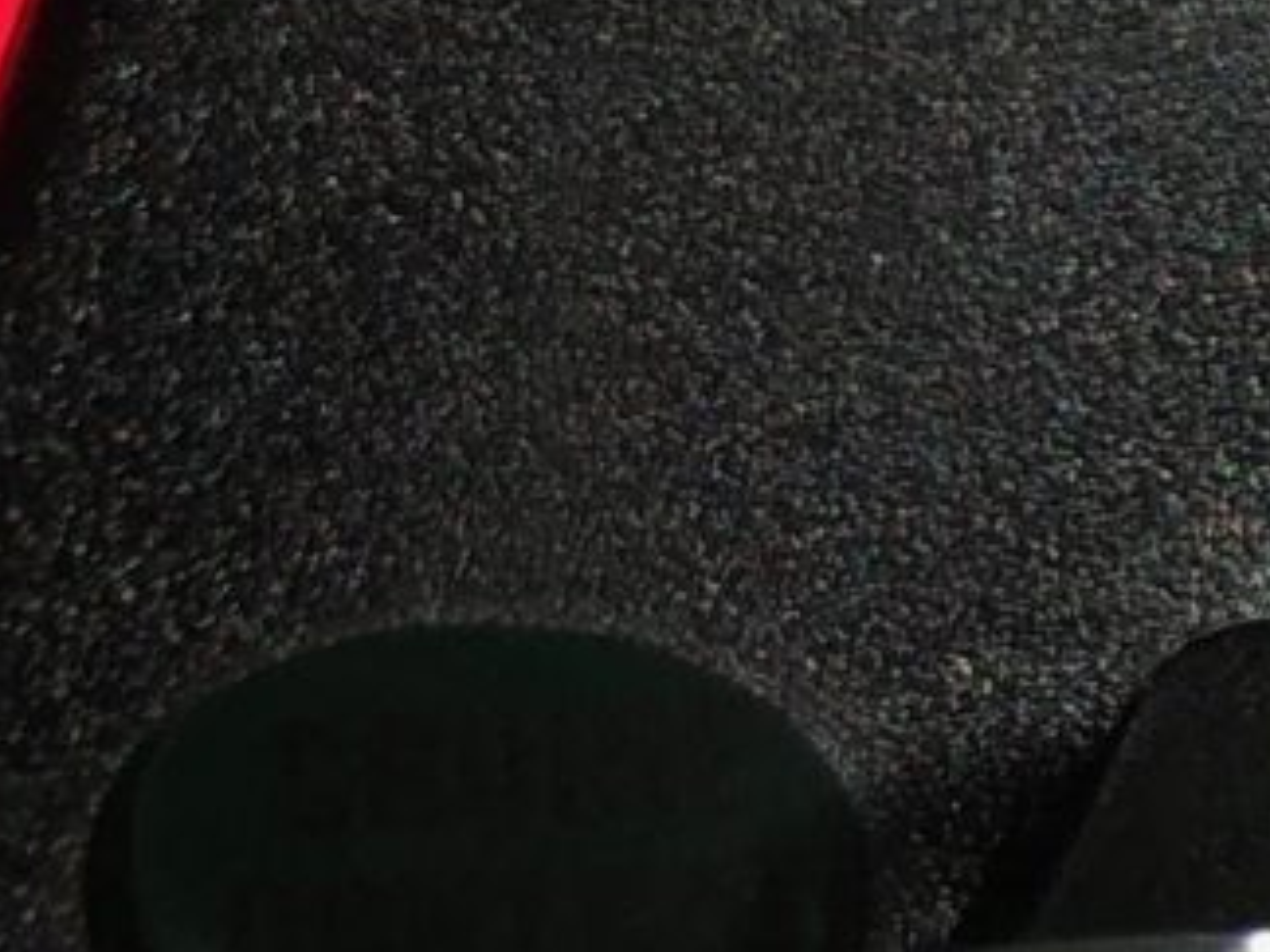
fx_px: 6494
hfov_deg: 8.9
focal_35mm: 177
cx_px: 3916
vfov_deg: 7.6
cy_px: -1606
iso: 20
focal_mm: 3.99
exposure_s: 1/37
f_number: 1.8
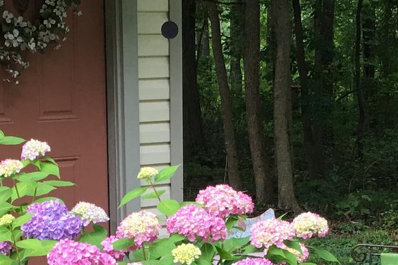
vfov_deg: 12.6
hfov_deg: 19.3
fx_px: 1171
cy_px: 328
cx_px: 220
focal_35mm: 106
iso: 25
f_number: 2.2
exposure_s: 1/30
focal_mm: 4.15
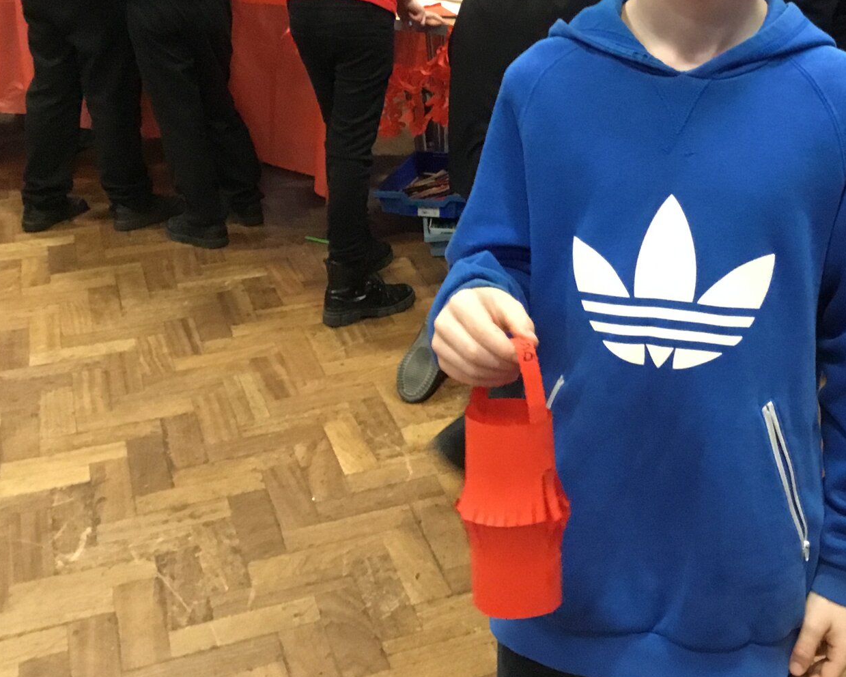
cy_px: 182
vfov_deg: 29.8
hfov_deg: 36.4
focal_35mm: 50
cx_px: 641
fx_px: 1252
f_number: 2.4
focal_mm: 3.3
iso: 320
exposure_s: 1/17
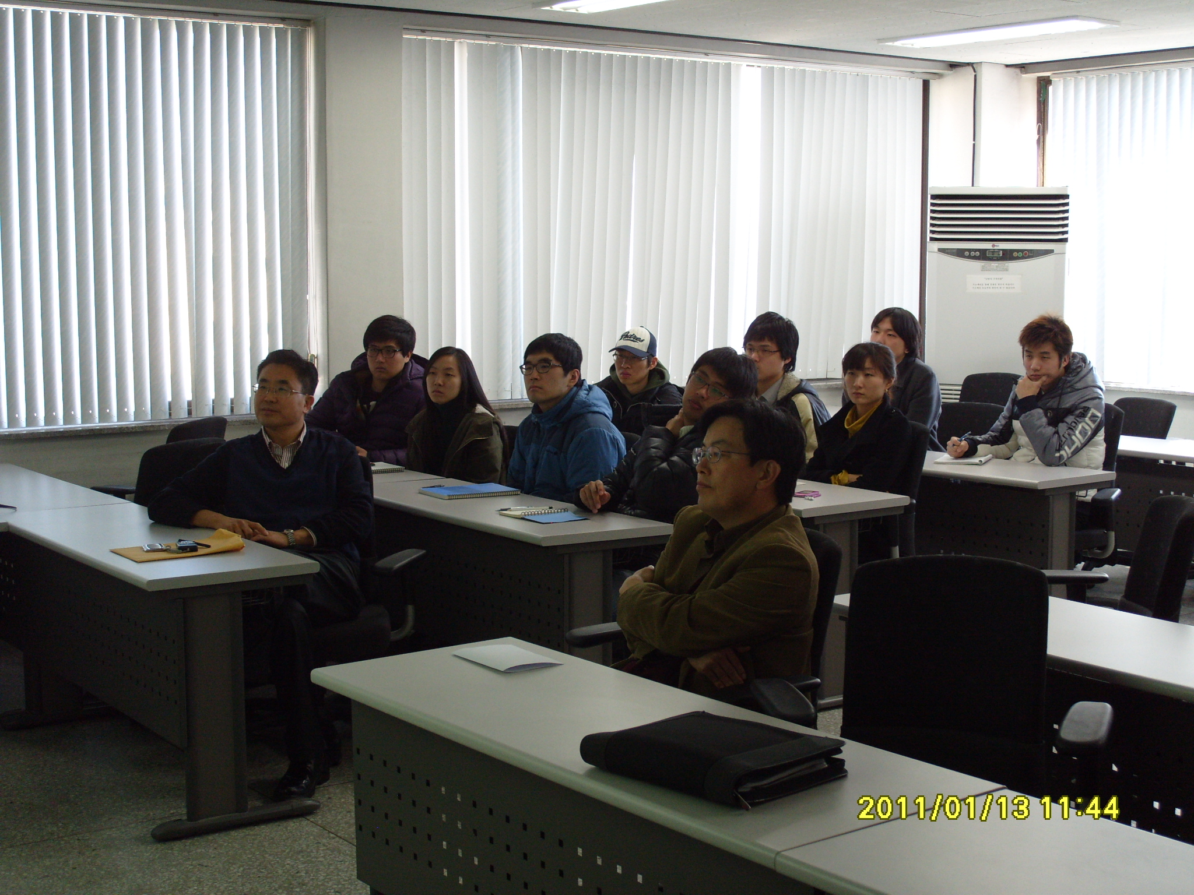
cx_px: 597
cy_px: 448
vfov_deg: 29.1
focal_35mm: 50
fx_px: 1725
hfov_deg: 38.2
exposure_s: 1/60
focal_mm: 11.1
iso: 160
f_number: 3.1
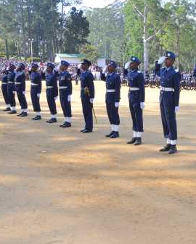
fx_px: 326
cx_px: 188
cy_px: 114
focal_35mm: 45
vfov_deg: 41.1
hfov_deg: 31.4
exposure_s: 1/125
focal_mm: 18
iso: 200
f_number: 9
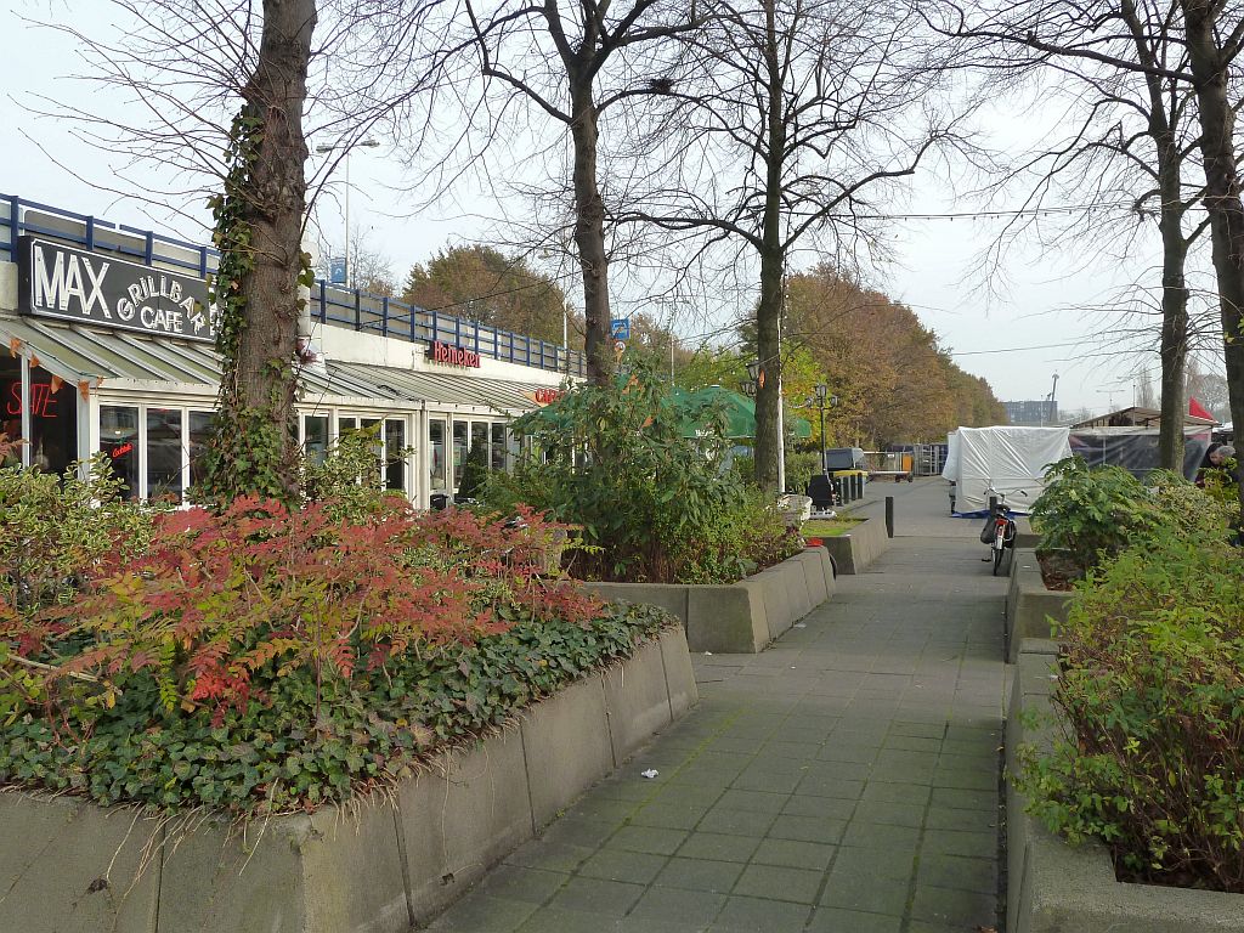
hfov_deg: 60.0
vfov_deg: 46.8
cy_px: 466
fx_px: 1078
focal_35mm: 30
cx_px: 622
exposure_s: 1/125
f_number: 4
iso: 125
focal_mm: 5
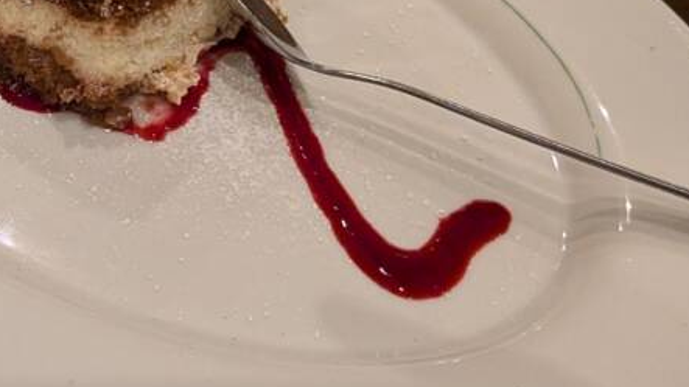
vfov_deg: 19.9
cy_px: 20
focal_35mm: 59
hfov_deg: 33.3
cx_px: 47
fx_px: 1078
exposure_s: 1/105
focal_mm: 4.53
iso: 420
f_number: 1.7
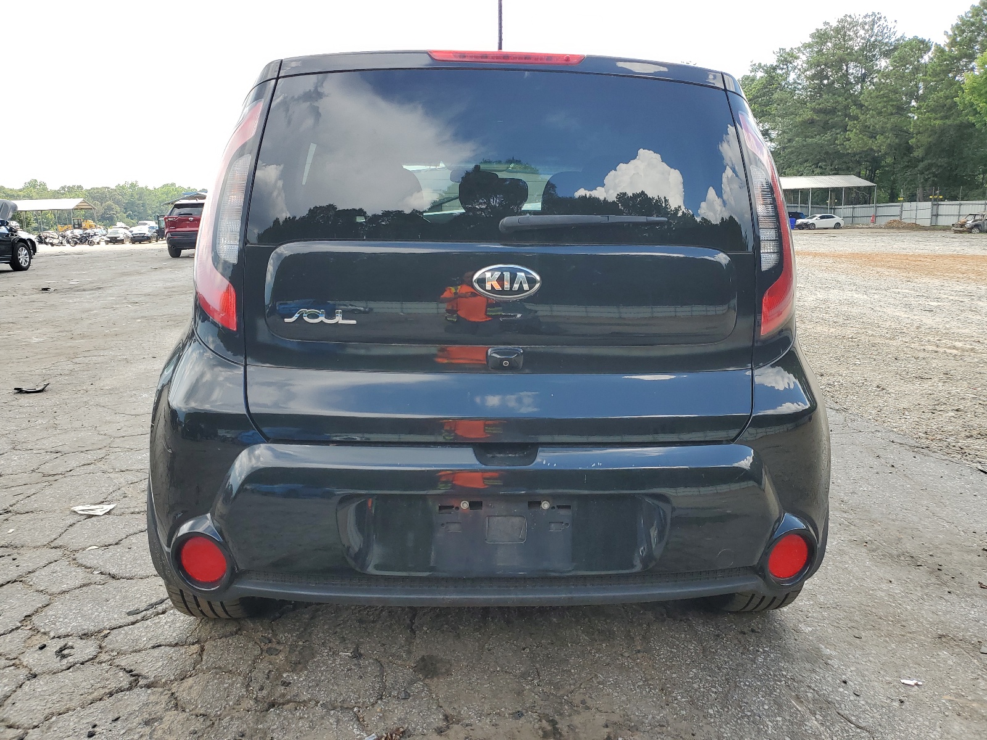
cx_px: 494
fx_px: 741
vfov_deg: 53.1
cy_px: 370
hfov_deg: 67.3
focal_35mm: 26
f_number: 1.5
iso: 50
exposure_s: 1/769
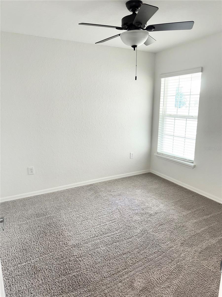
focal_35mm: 24
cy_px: 148
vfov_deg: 71.6
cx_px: 111
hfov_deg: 56.8
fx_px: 205
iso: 80
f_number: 1.78
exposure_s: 1/48
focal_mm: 6.76
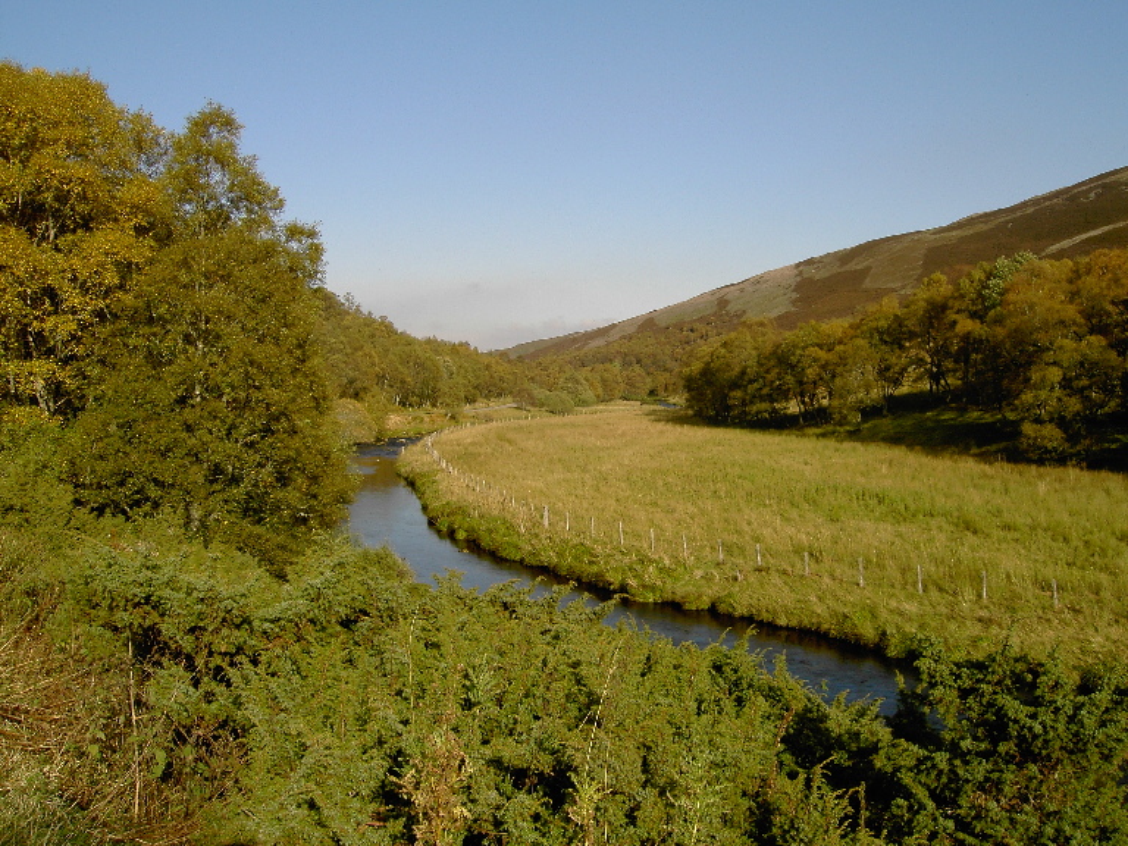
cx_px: 564
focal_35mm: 35
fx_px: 1141
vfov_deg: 40.7
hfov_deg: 52.6
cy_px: 423
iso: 100
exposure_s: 1/500
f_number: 6.7
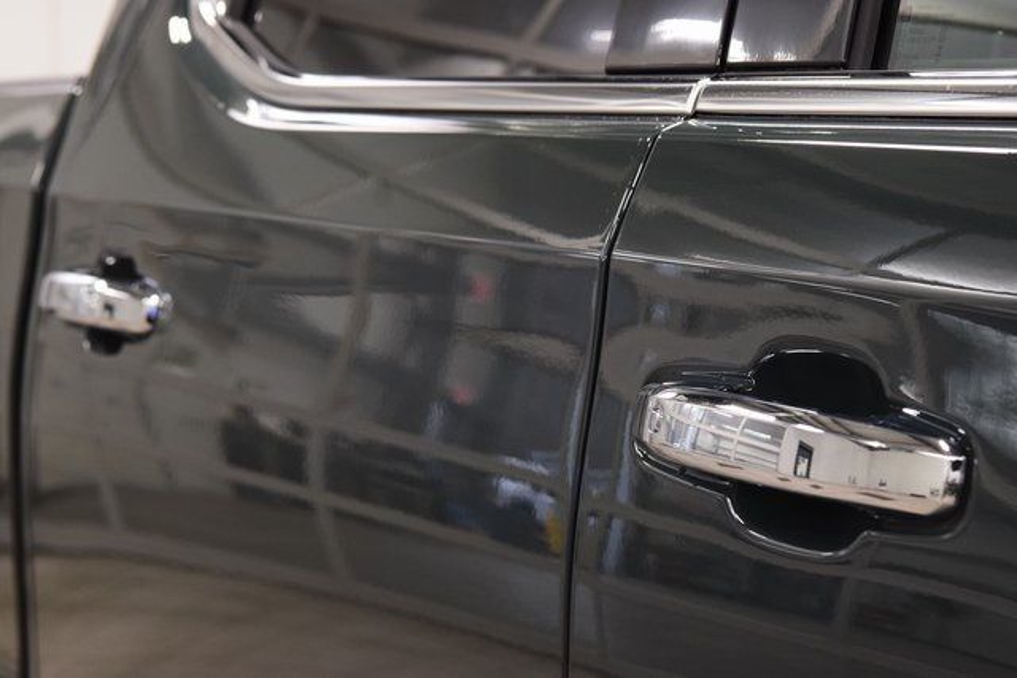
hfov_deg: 22.6
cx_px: 508
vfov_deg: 15.2
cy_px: 339
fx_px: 2543
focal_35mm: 90
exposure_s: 1/30
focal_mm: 60
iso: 1600
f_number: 7.1
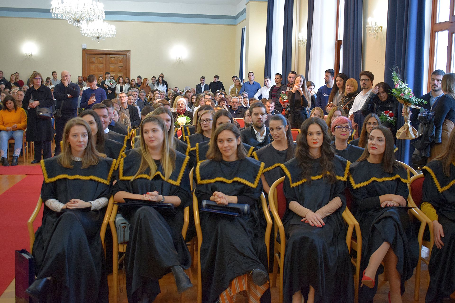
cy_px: 152
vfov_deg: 30.8
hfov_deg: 45.0
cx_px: 228
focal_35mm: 44
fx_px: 550
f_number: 4.2
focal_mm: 29
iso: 1000
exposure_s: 1/60
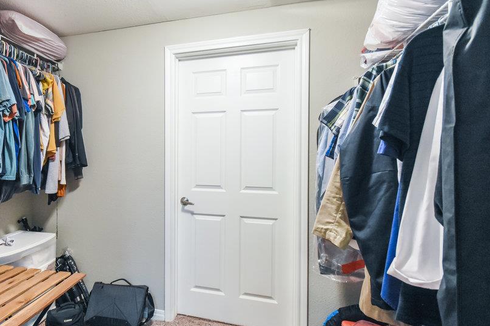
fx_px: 258
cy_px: 165
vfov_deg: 64.5
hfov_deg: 85.6
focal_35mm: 19
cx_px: 190
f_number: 7.1
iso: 3200
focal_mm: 10
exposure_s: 1/15
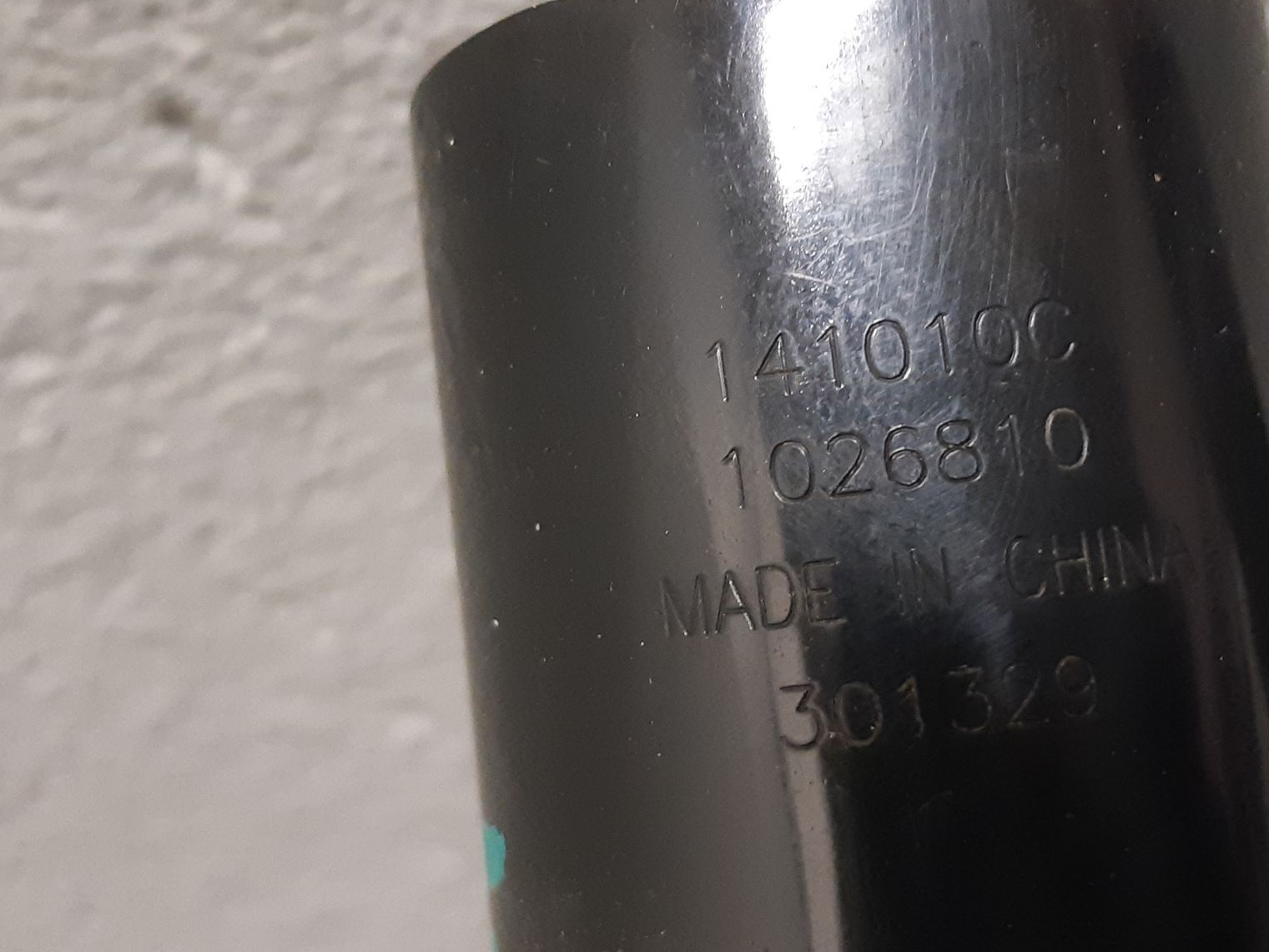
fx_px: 1283
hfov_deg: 52.4
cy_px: 492
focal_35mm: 35
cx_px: 733
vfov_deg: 40.7
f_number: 1.7
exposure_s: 1/33
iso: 250
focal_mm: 3.93
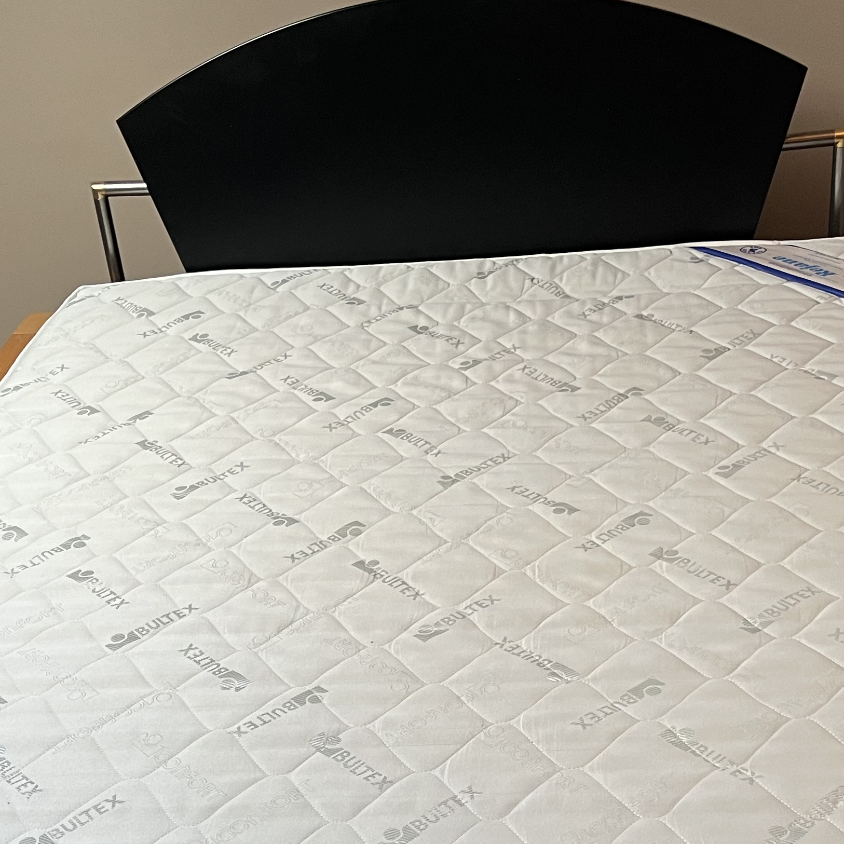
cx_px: 434
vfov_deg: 29.1
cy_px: 716
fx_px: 1572
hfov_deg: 30.0
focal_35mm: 57
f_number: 1.6
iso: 64
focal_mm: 5.1
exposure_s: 1/50
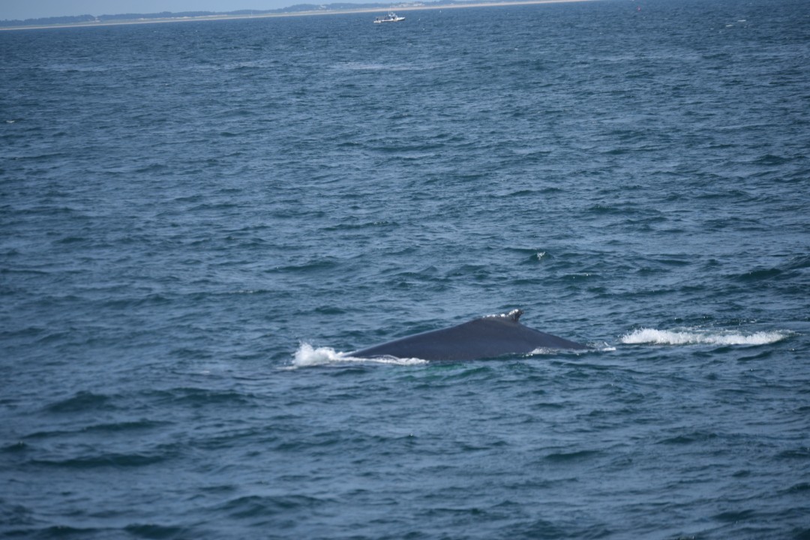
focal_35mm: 232
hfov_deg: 8.9
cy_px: 270
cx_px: 405
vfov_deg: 5.9
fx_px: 5231
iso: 200
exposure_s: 1/1600
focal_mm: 155
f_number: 5.6
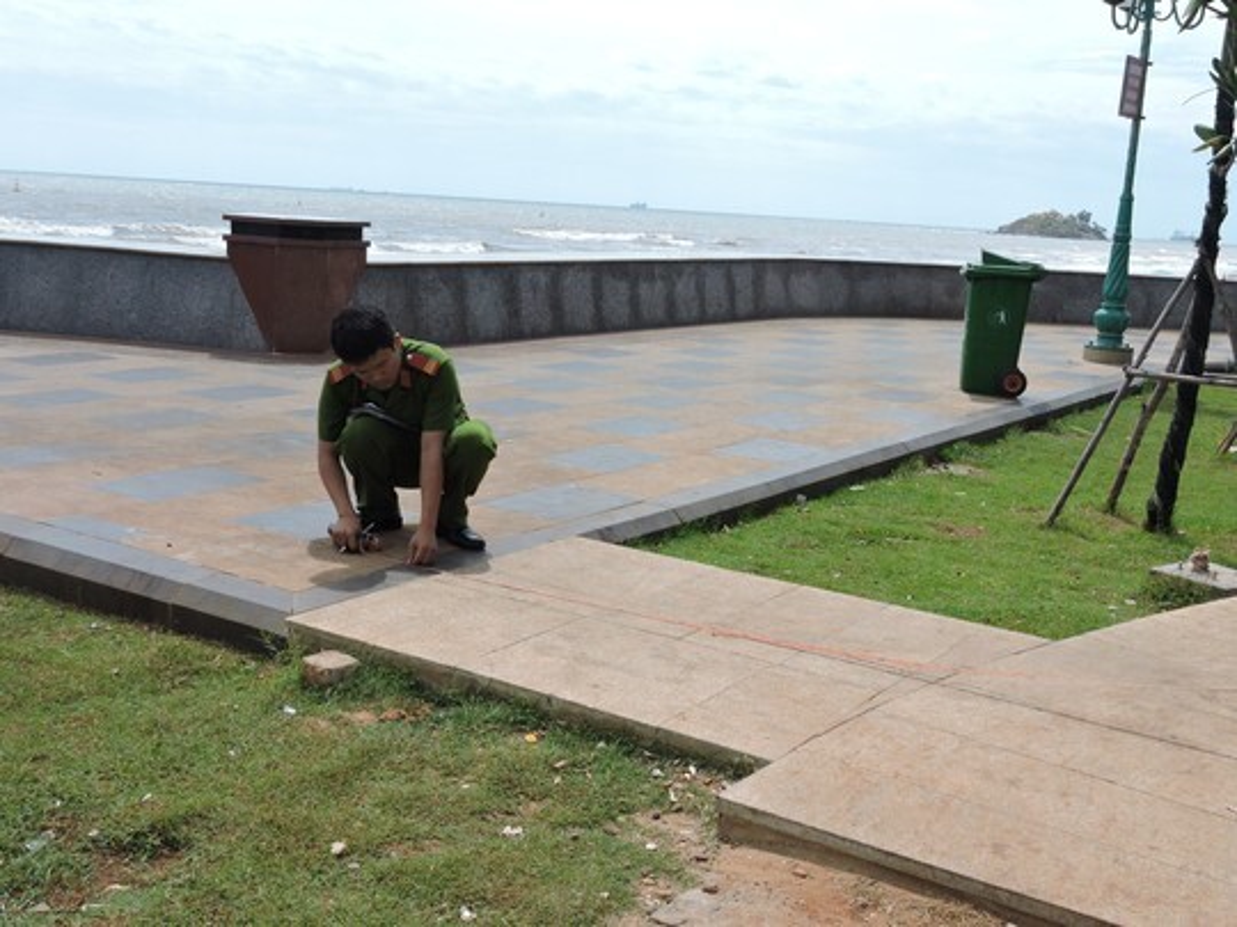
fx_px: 1429
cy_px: 464
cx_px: 618
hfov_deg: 46.8
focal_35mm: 40
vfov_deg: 36.0
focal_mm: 7.2
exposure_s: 1/1000
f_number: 3.8
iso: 100
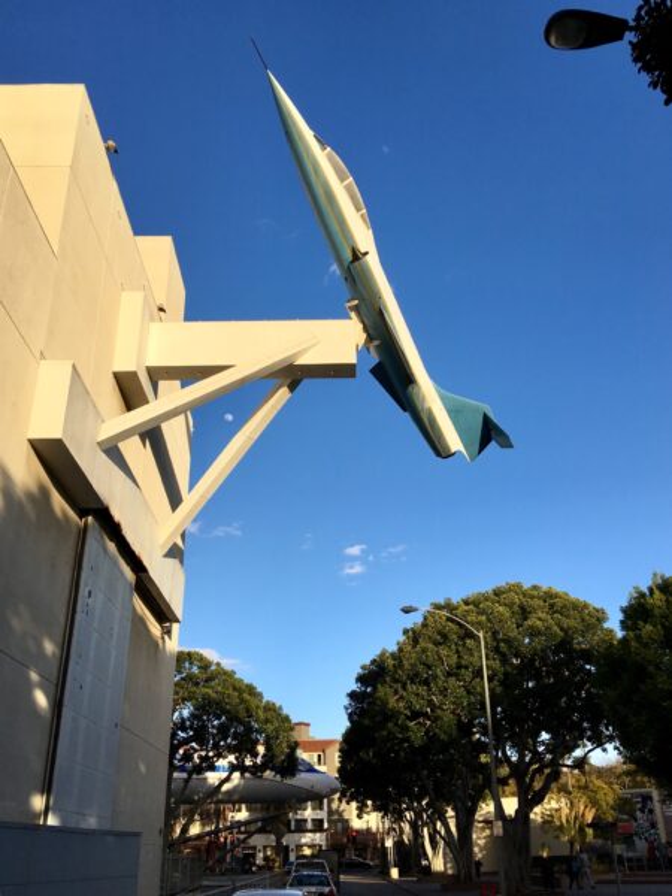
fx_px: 751
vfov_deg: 61.7
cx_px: 336
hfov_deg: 48.2
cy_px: 448
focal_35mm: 29
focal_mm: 4.15
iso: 25
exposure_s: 1/1131
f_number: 2.2
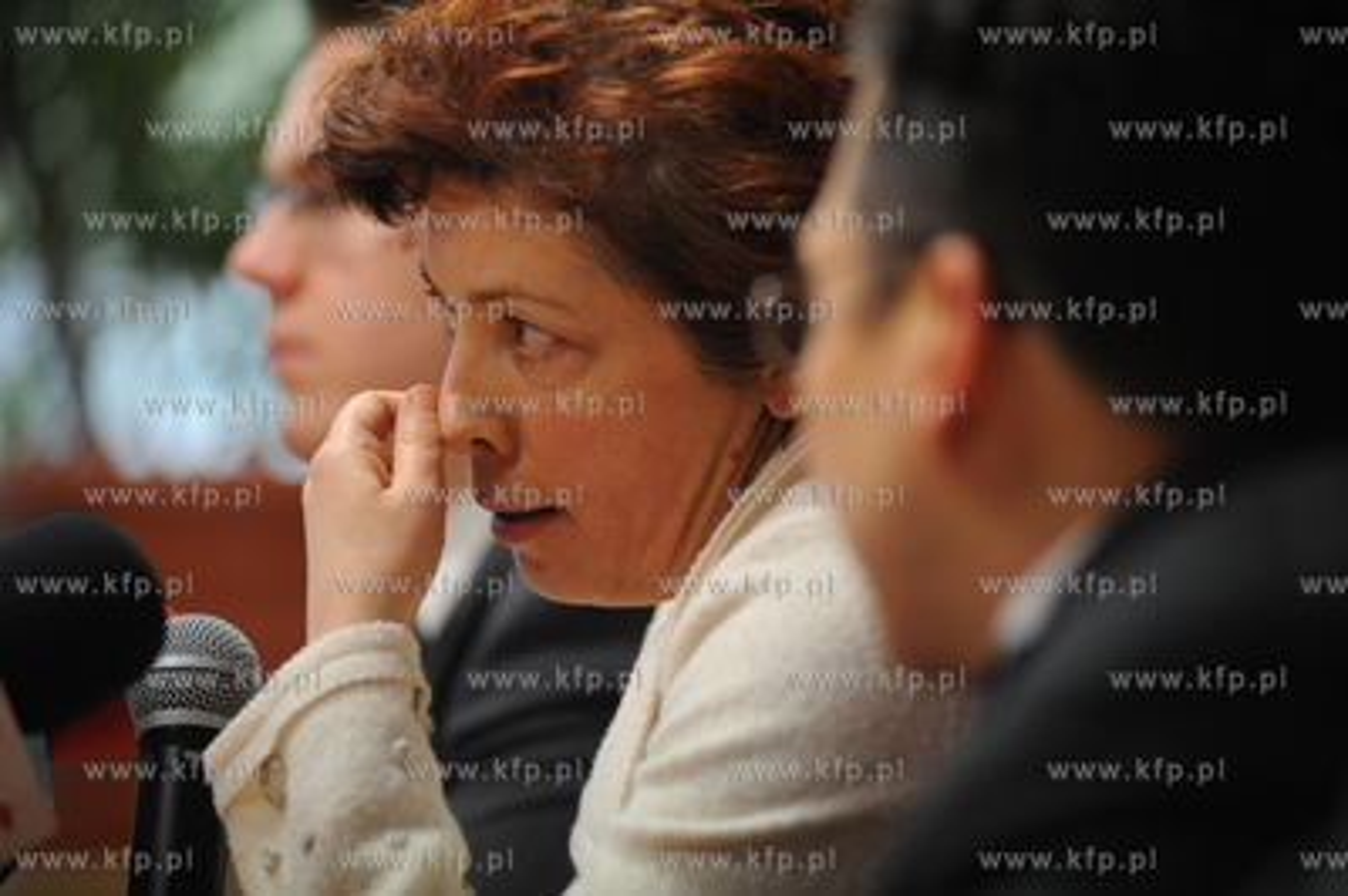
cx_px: 674
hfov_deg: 12.1
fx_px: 6360
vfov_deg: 8.1
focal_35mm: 170
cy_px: 448
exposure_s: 1/200
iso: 1600
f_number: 2.8
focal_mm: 170
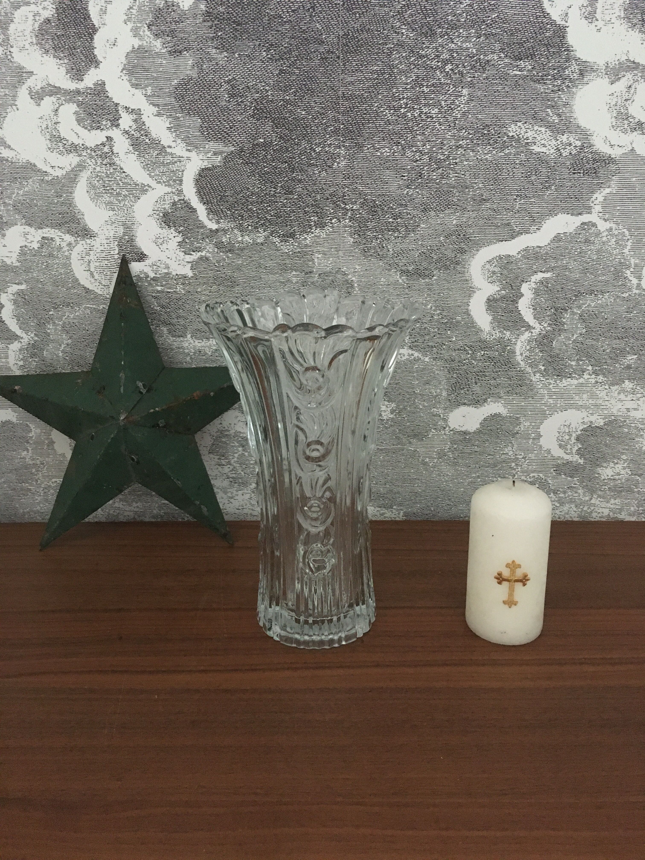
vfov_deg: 61.7
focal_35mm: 29
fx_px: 720
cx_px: 322
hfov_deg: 48.2
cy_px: 430
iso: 640
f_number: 2.2
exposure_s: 1/17
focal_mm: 4.15
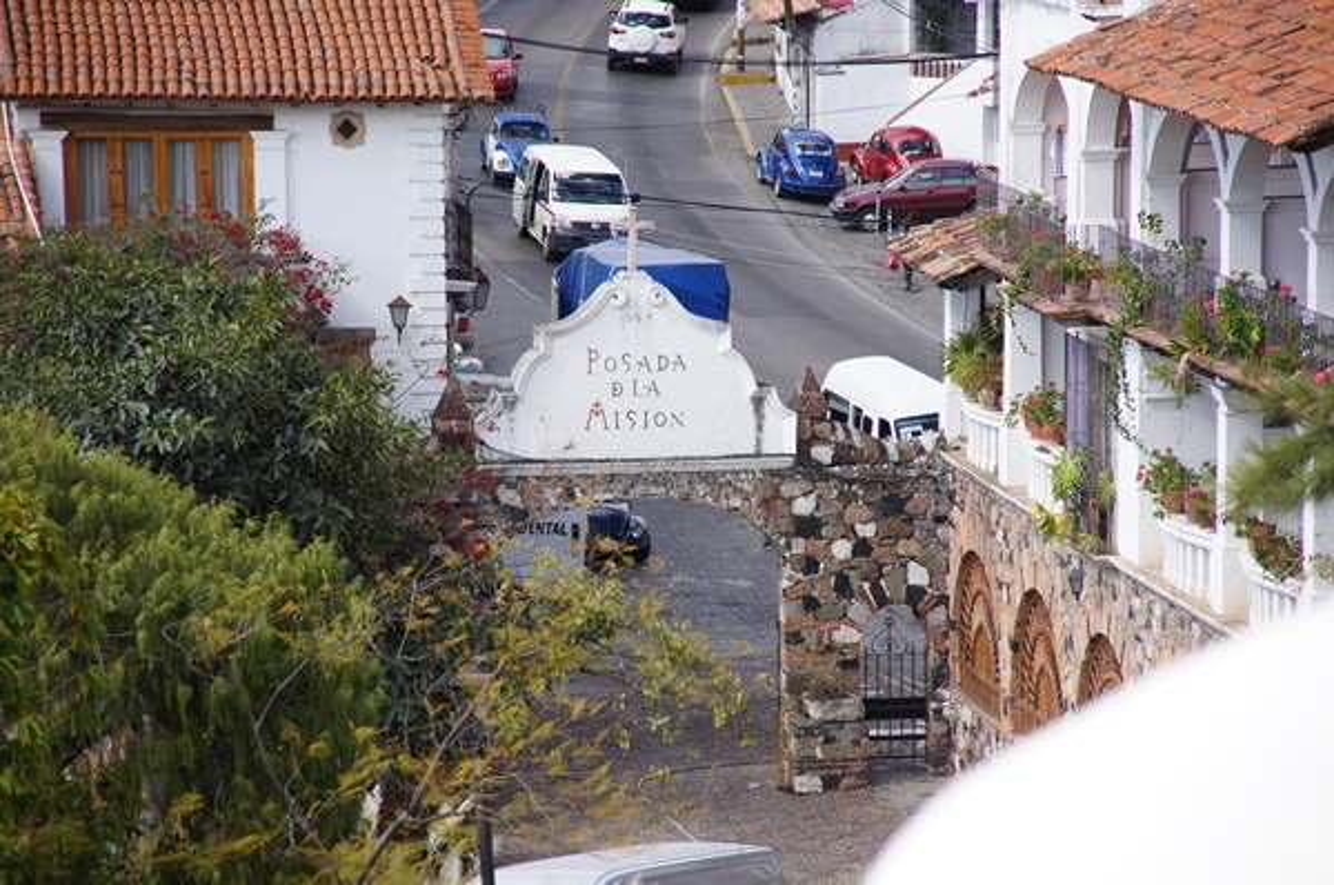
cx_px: 667
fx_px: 7492
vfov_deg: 6.8
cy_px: 442
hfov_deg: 10.2
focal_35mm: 202
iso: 125
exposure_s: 1/250
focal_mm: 135
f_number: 5.6
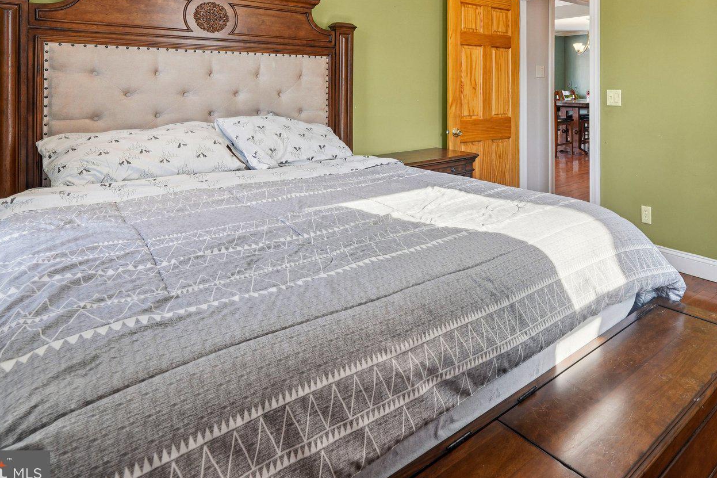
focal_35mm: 23
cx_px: 511
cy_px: 100
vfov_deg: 51.8
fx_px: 458
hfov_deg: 72.3
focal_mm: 14
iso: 500
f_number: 8
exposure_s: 1/50
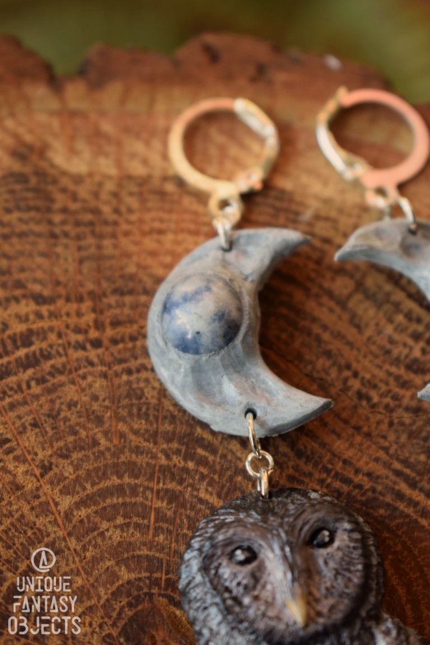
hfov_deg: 16.6
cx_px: 215
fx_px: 1478
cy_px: 322
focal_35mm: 82
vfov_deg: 24.6
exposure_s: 1/60
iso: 560
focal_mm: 55
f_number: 5.6
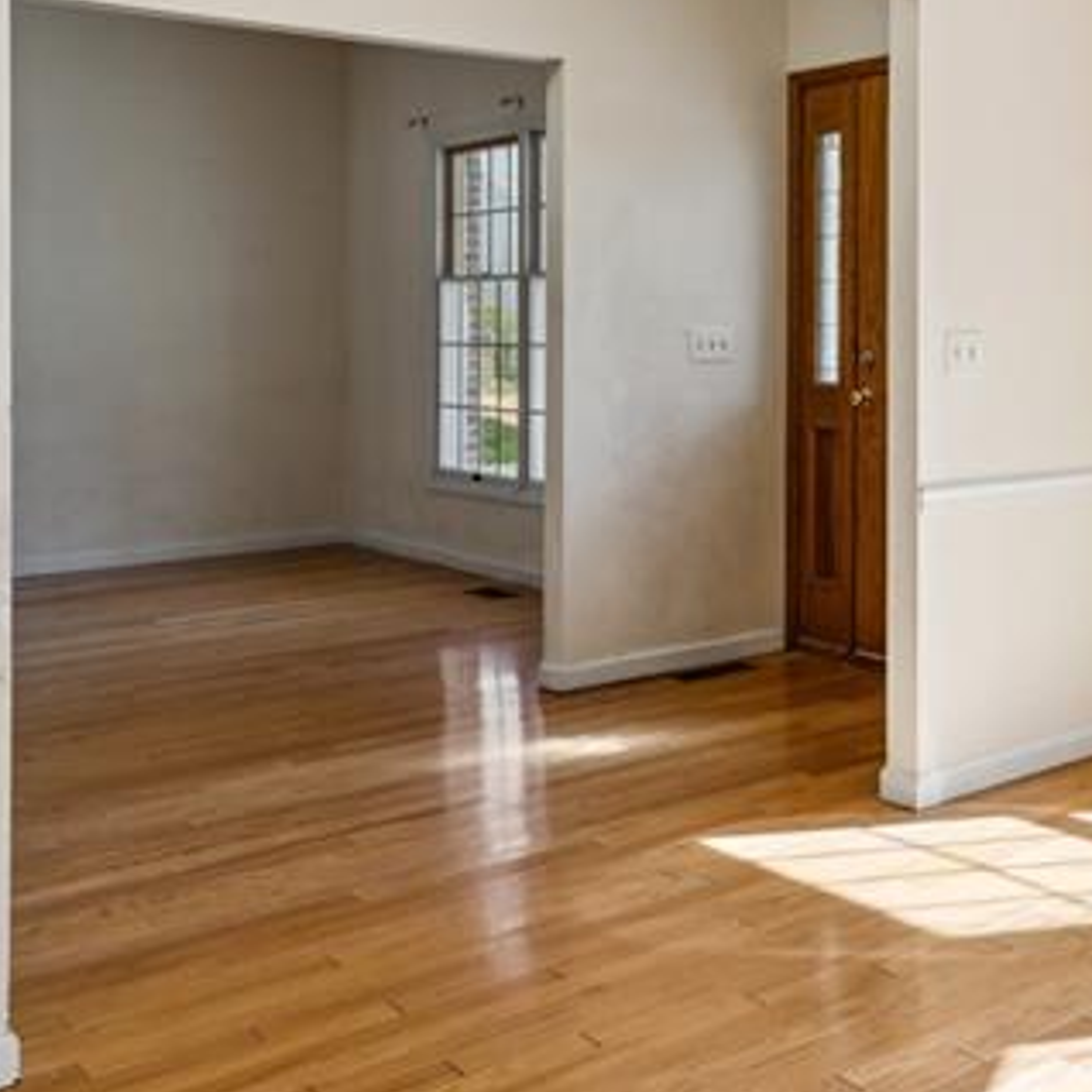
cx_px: 1233
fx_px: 1551
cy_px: 312
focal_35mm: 43
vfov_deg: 38.1
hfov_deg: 33.3
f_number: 13
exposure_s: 1/10
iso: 100
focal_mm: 15.9
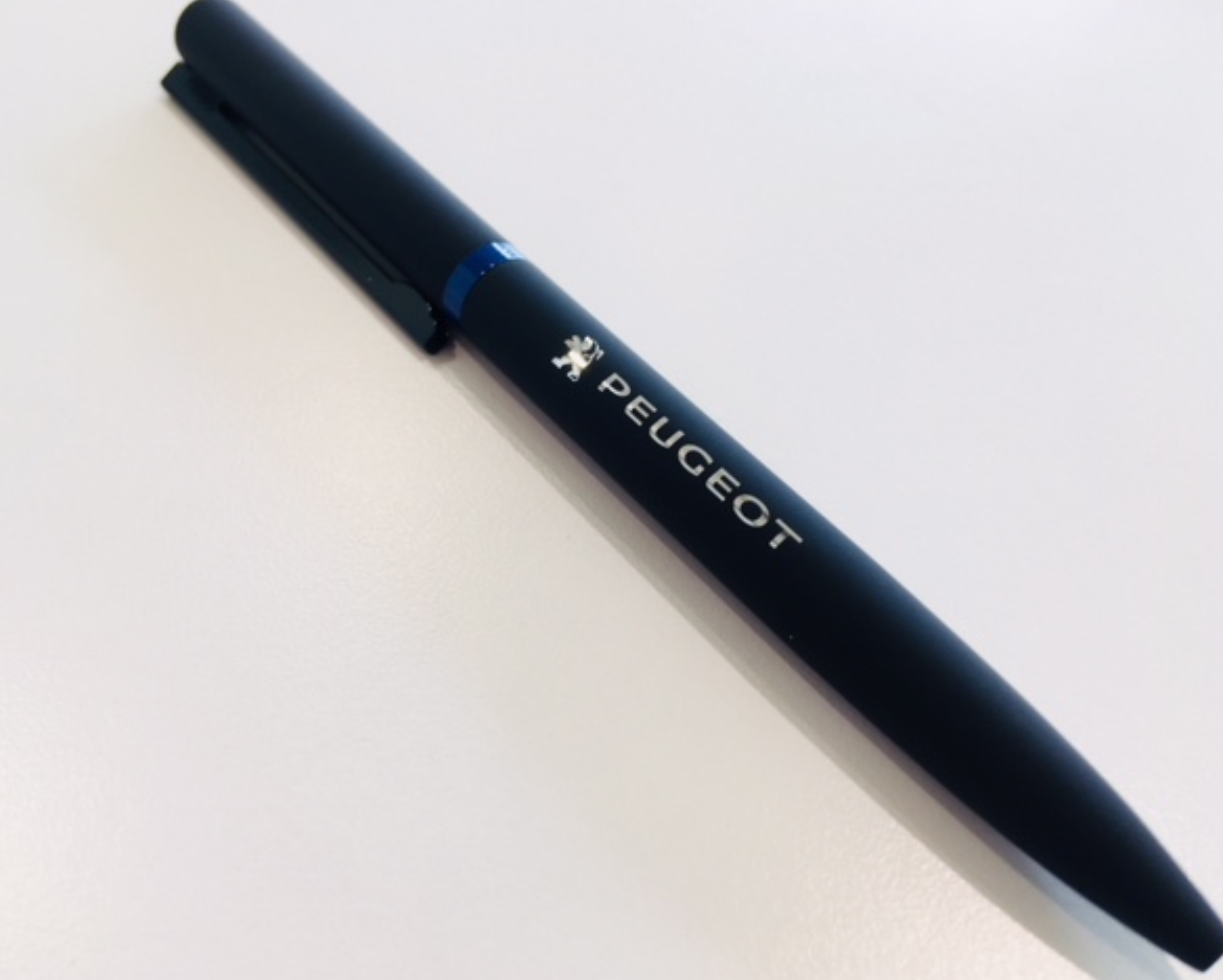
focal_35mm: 31
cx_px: 599
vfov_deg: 47.2
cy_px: 498
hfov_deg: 57.1
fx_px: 1123
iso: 25
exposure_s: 1/60
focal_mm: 4.15
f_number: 2.2
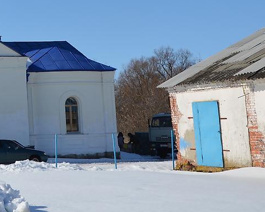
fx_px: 722
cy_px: 6
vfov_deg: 16.4
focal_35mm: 92
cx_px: -60
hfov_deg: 19.5
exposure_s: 1/400
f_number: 10
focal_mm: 26
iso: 100
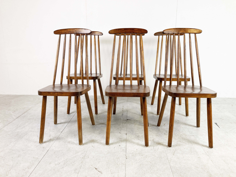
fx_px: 191
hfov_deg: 63.4
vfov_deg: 49.7
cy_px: 88
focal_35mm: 28
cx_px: 118
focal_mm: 3.99
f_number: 1.8
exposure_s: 1/100
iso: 50
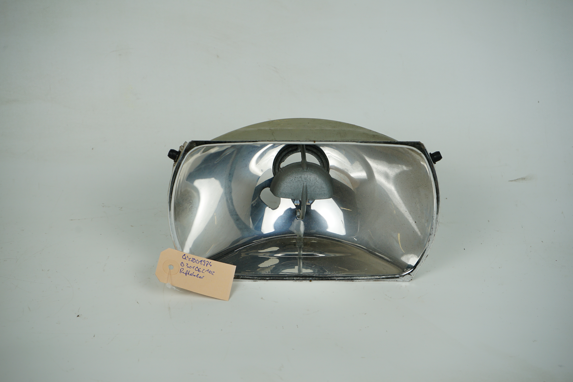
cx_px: 286
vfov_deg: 20.9
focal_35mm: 65
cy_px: 191
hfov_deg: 31.0
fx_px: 1035
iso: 200
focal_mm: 65
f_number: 7.1
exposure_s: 1/200
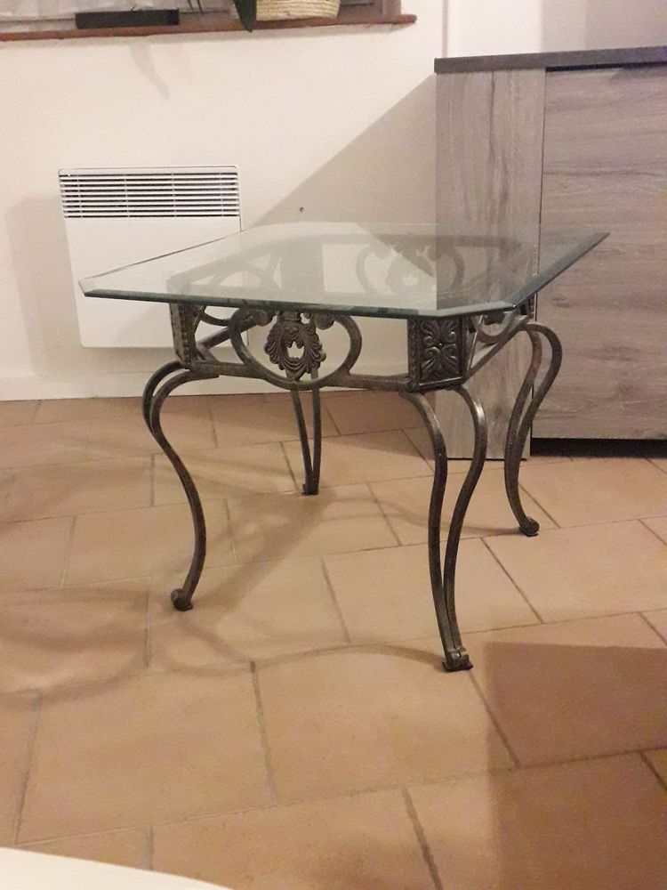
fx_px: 694
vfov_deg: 65.3
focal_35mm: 27
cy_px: 445
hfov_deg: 51.4
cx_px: 334
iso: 640
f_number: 1.9
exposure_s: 1/20
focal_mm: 3.6
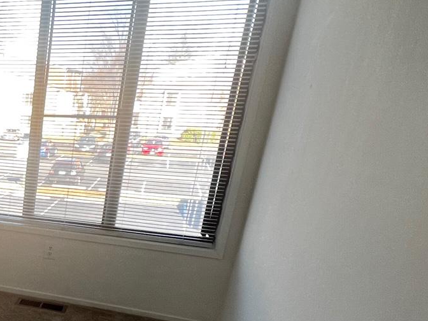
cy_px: 292
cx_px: -68
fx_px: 482
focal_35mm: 39
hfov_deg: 37.8
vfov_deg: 34.6
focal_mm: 1.57
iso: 80
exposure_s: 1/120
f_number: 1.8
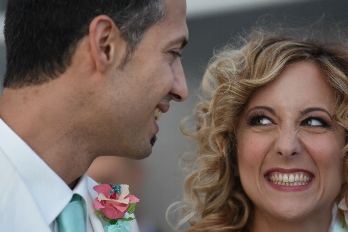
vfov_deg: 4.6
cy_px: 116
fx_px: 2900
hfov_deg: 6.9
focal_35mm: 300
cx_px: 174
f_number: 2.8
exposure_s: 1/1250
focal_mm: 200
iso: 400
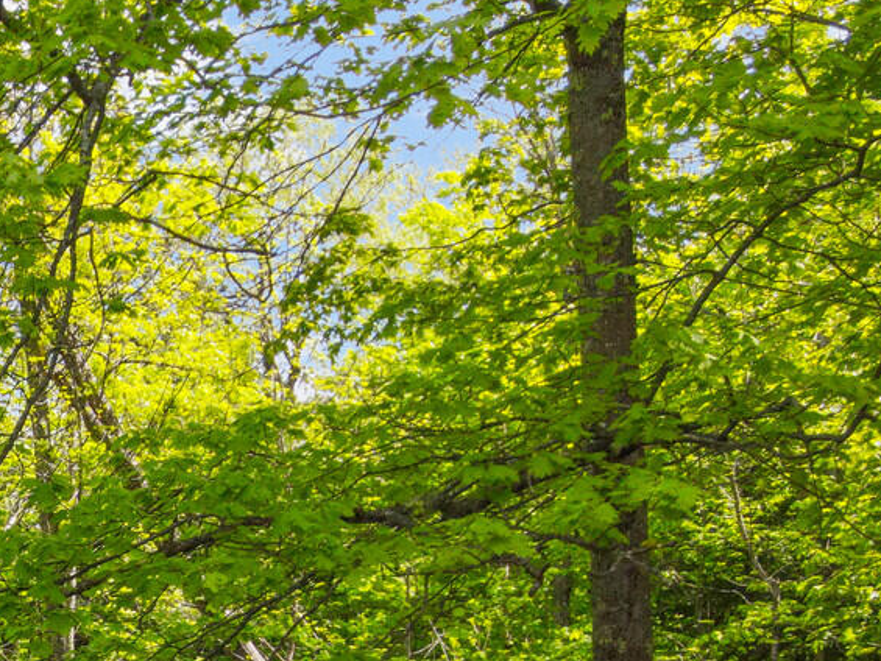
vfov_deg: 20.4
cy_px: 775
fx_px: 1731
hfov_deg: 23.9
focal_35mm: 68
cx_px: -356
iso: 200
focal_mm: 4.5
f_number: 2.8
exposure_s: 1/320
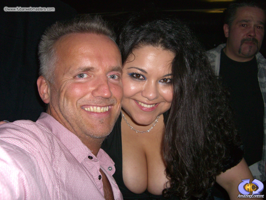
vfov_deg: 37.7
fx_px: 292
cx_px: 133
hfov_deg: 49.0
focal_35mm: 38
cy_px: 100
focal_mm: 7.9
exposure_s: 1/60
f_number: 2.8
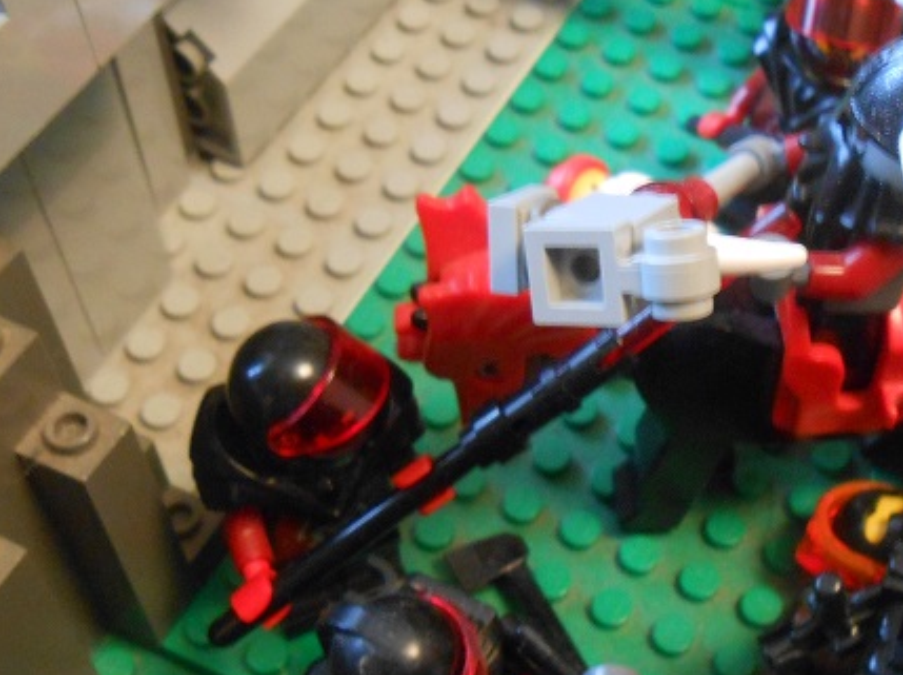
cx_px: 617
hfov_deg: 34.0
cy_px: 391
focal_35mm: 56
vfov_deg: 26.0
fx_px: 1460
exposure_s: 1/1.6
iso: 400
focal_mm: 5.3
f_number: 3.8
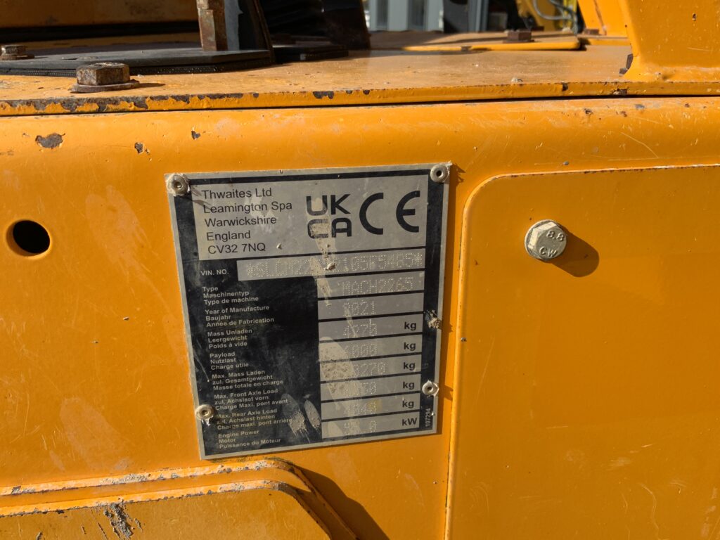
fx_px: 603
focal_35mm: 29
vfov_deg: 48.2
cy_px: 270
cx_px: 360
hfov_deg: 61.7
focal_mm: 3
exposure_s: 1/1730
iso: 16
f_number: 1.8
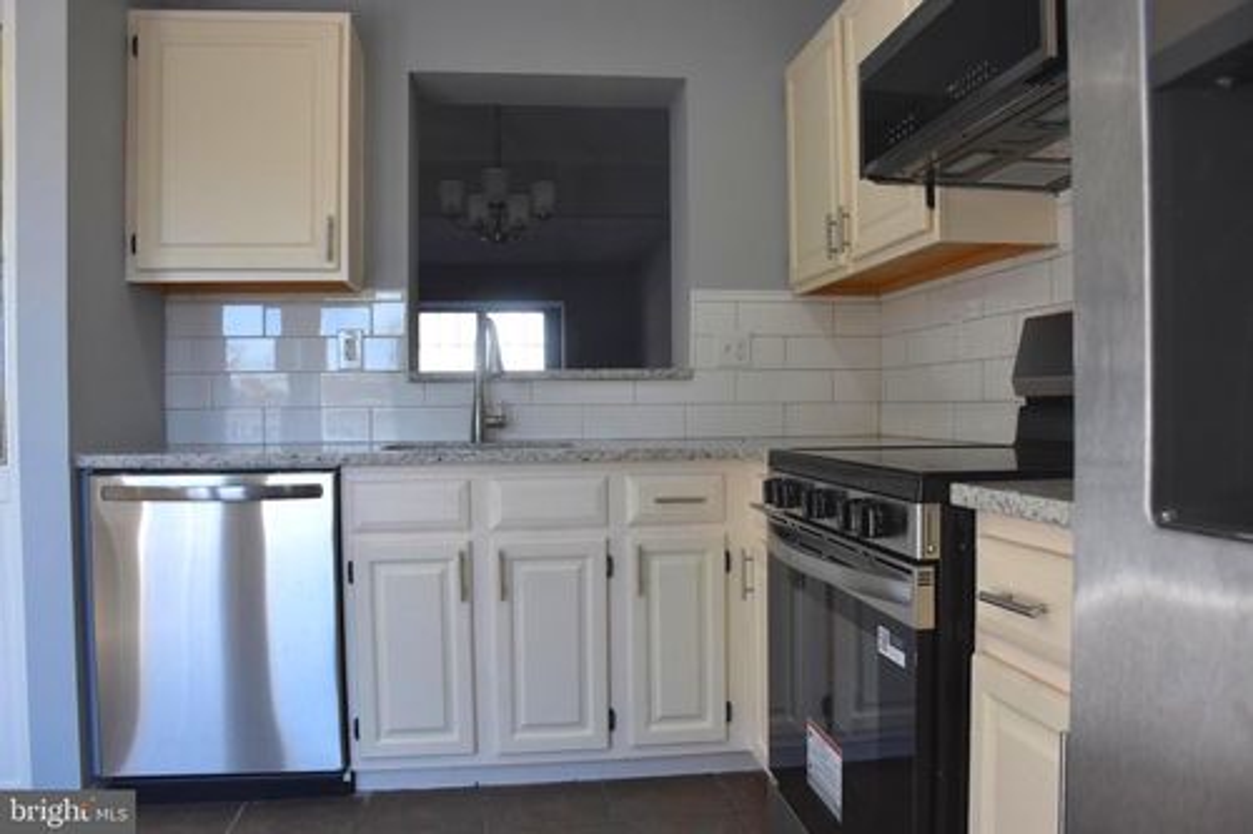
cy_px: 417
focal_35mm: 27
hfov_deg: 67.4
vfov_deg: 47.9
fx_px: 939
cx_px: 626
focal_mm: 18
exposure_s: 1/125
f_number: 5.6
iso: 400
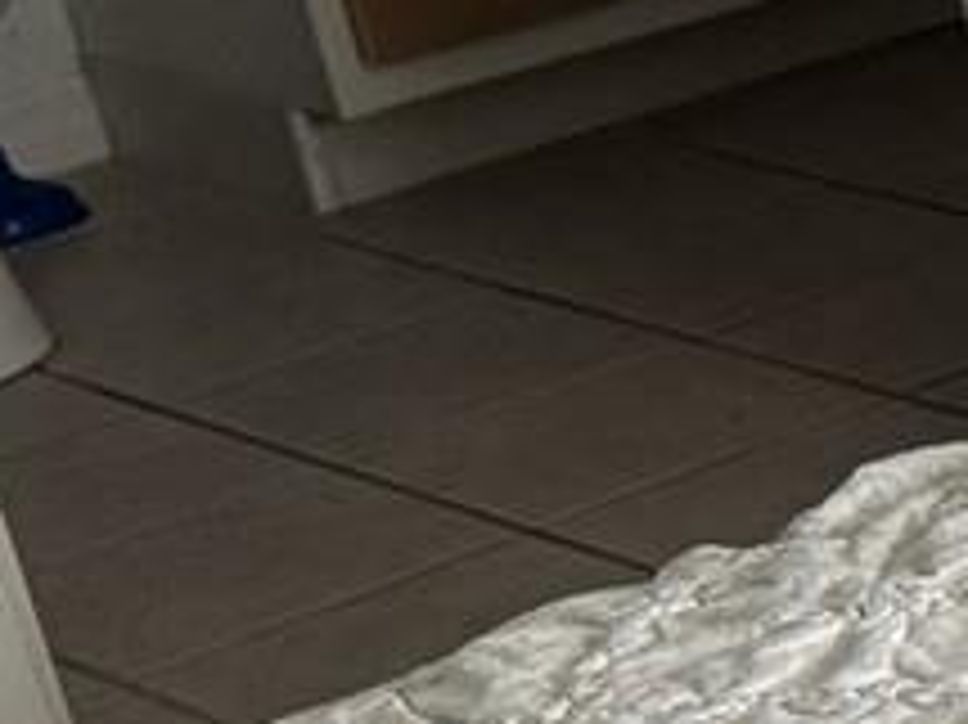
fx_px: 5003
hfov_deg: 8.5
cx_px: 3273
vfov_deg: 8.3
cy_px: 396
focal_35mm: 179
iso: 125
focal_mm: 6.76
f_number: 1.78
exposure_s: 1/121
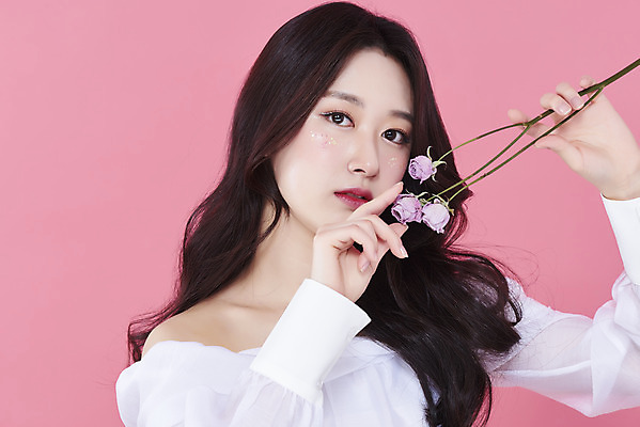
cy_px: 214
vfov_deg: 13.1
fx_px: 1867
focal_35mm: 105
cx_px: 320
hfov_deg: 19.4
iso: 64
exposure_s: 1/125
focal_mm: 105
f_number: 11
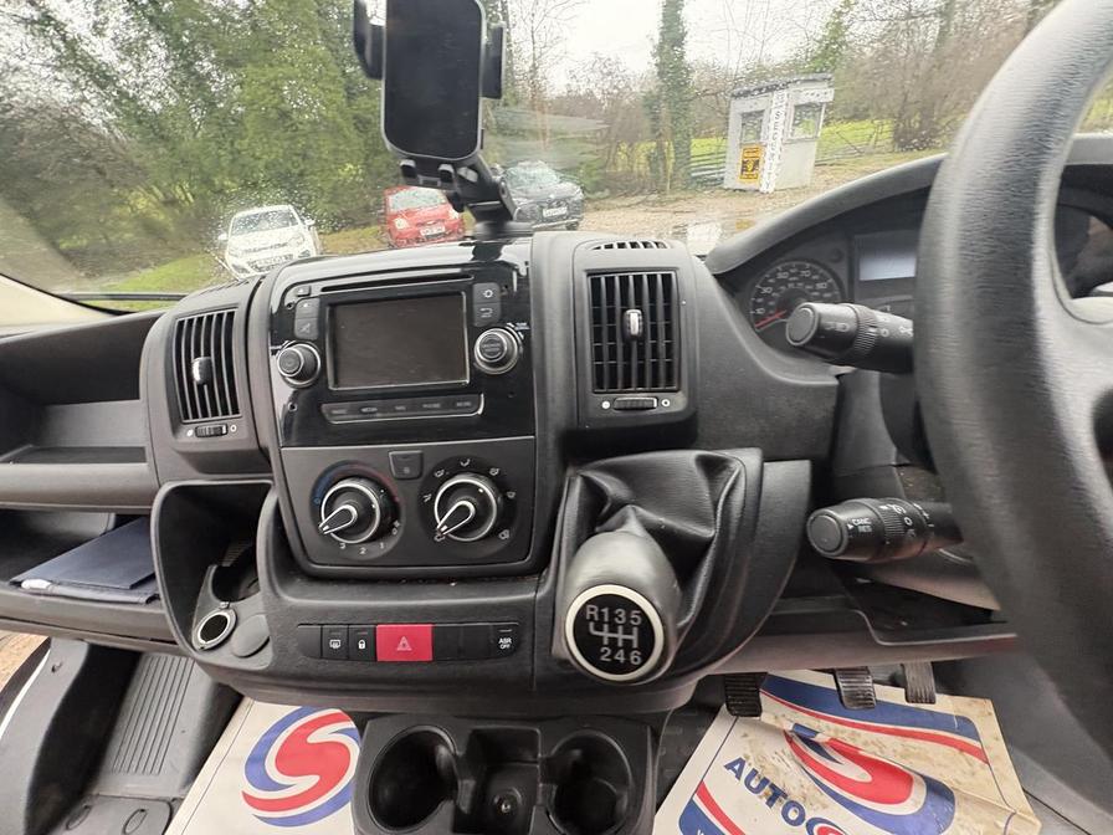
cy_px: 418
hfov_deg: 102.1
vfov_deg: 85.7
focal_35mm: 14
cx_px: 556
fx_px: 450
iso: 500
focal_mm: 2.22
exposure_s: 1/60
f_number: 2.2
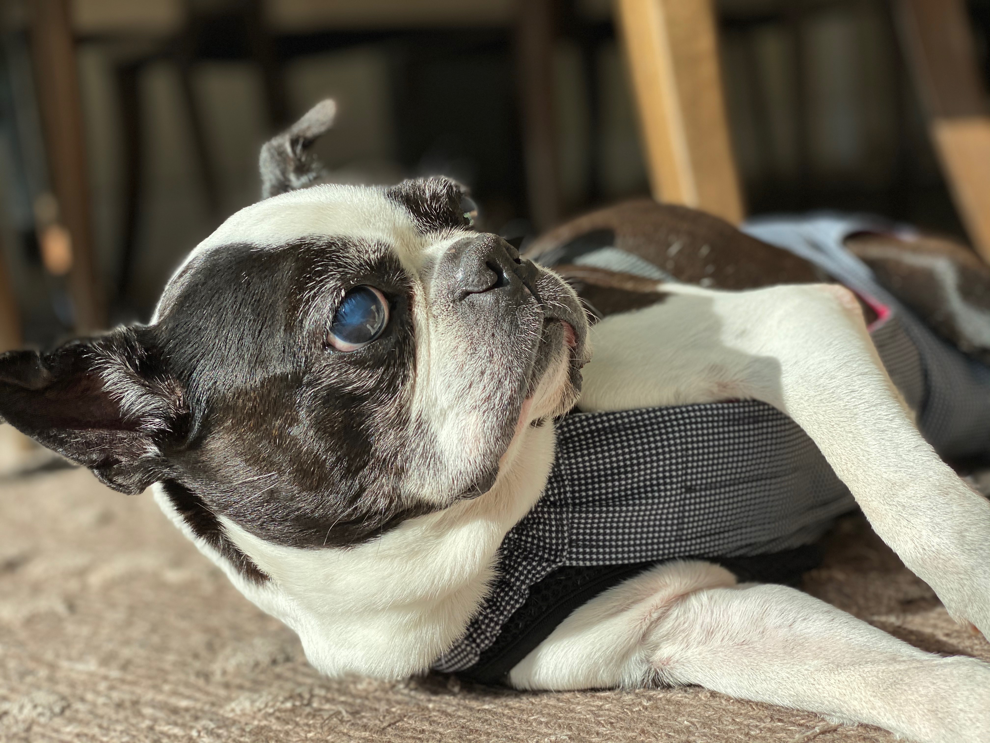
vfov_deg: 28.0
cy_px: 372
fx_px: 1487
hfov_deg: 36.8
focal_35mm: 52
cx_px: 495
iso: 20
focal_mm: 6
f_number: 2
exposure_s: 1/813
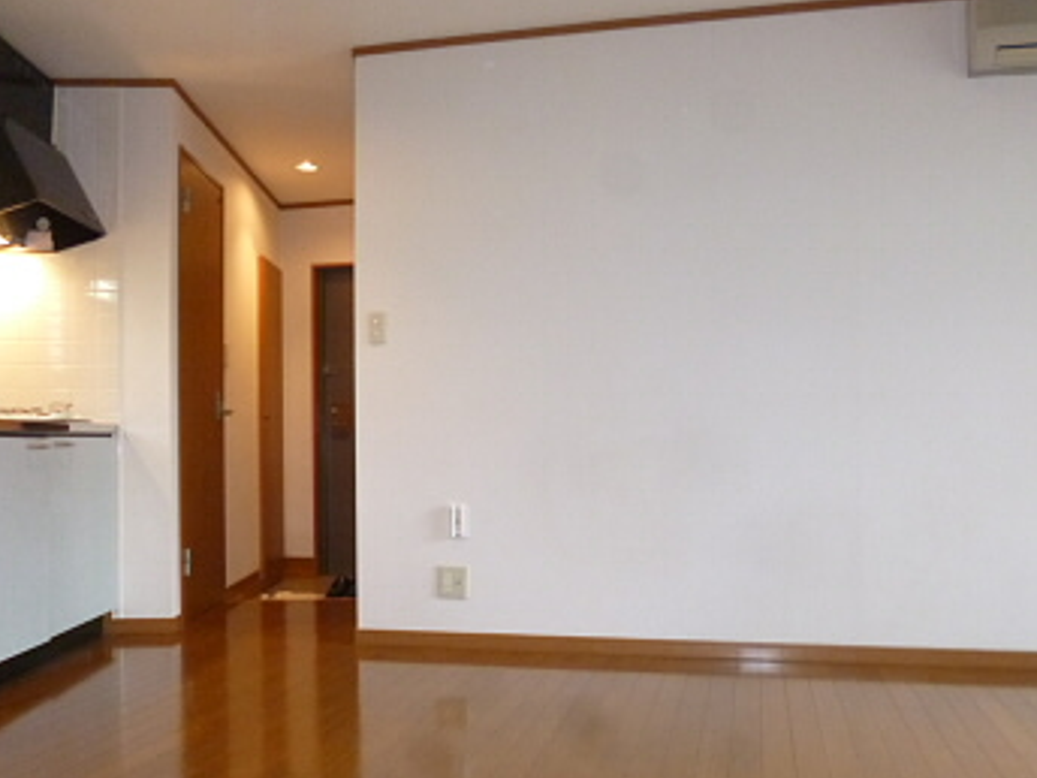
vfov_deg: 46.7
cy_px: 445
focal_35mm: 30
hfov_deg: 59.9
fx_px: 899
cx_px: 564
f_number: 2.5
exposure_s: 1/60
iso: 400
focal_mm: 4.3
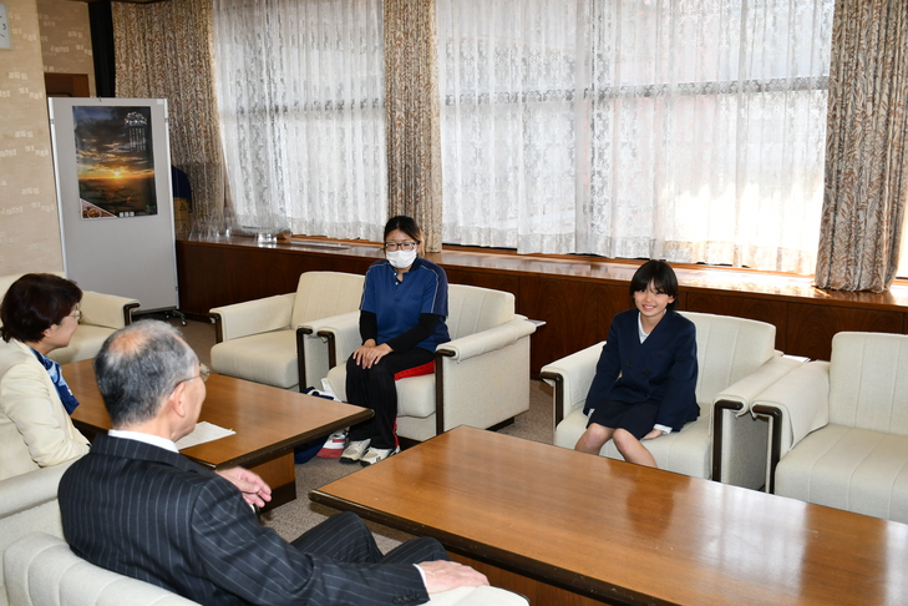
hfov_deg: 53.1
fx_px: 908
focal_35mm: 36
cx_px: 454
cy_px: 303
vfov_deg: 36.9
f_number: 4.5
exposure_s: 1/80
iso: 200
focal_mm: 24
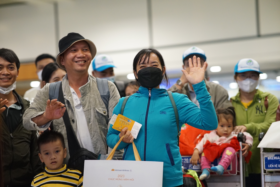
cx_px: 140
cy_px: 94
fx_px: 661
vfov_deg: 16.1
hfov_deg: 23.9
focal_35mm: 85
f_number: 2
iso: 4000
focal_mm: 85
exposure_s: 1/640
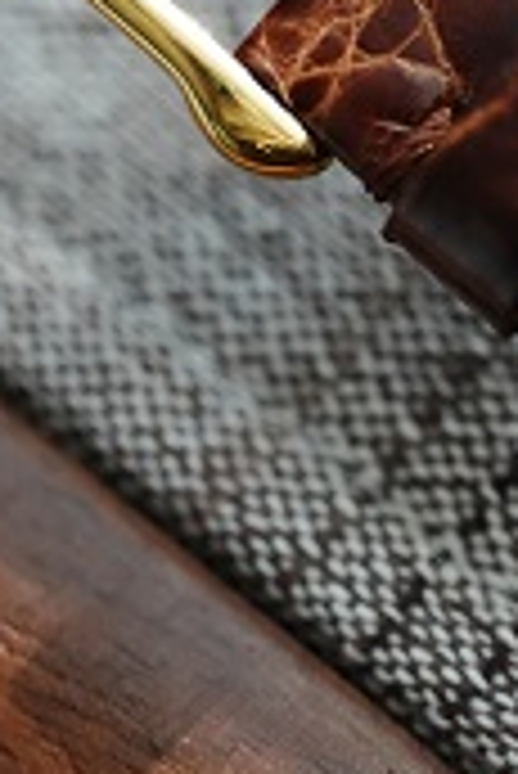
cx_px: 383
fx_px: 7043
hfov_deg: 4.2
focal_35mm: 327
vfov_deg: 6.3
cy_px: -11
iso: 5000
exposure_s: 1/500
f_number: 4
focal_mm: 105
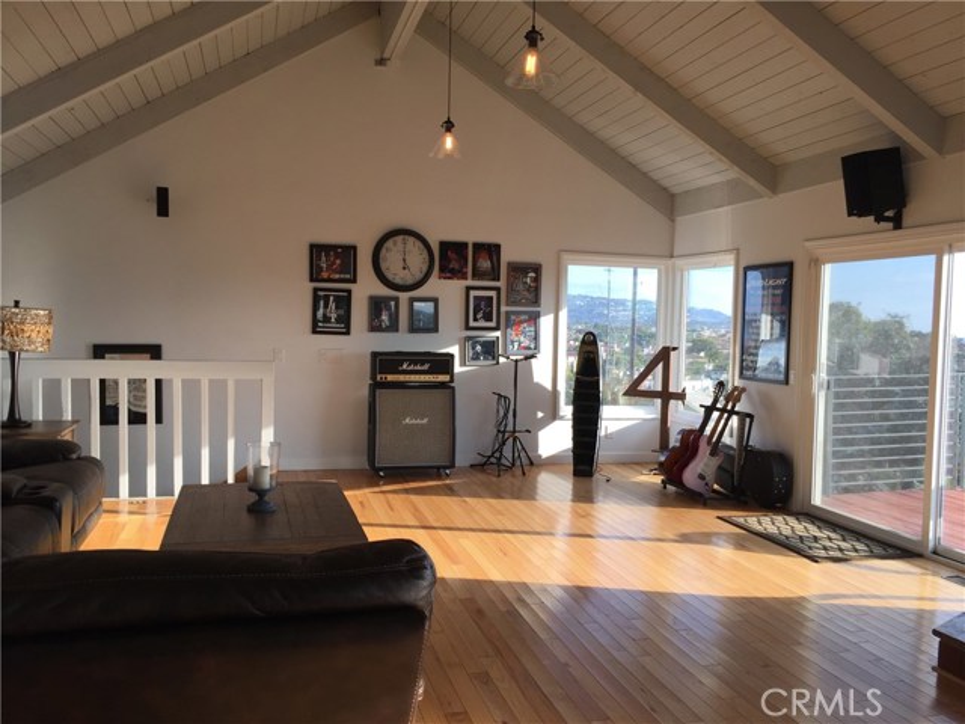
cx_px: 482
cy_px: 362
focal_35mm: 29
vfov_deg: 48.2
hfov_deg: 61.7
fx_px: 808
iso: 32
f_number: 2.2
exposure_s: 1/314
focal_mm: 4.15
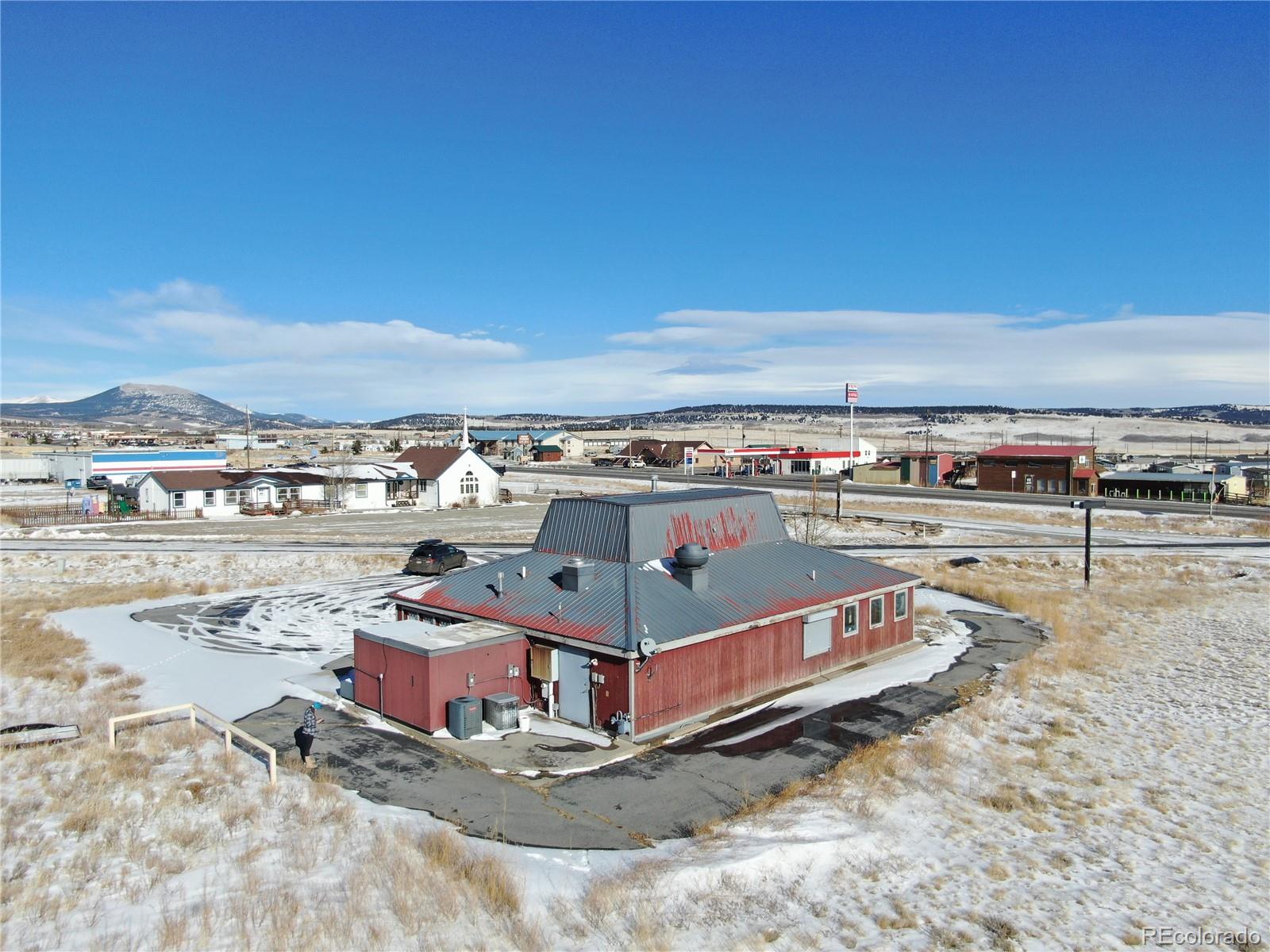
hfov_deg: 71.6
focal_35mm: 24
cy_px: 476
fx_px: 881
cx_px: 635
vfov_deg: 56.8
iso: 100
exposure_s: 1/2000
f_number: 2.8
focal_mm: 4.39
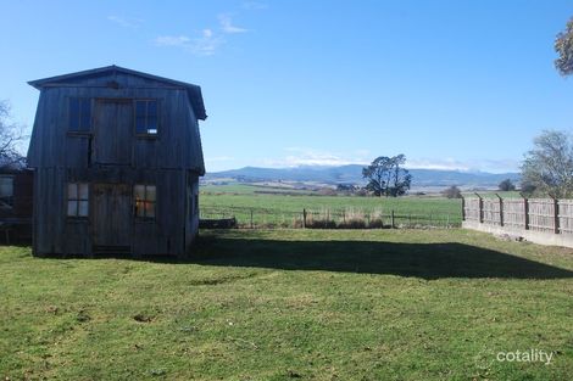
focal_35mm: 36
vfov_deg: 36.8
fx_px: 573
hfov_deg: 53.1
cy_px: 190
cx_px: 286
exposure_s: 1/160
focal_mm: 24
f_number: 6.3
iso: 100
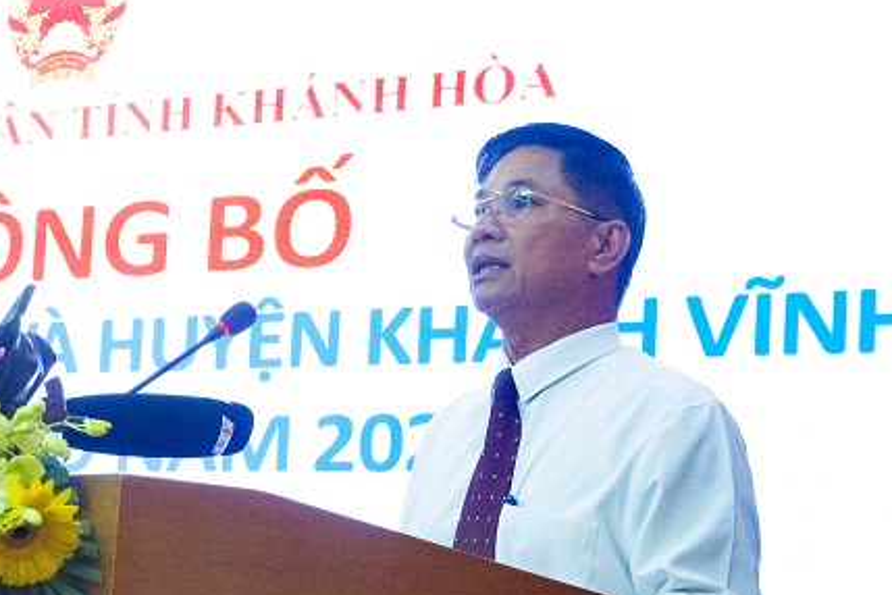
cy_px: 356
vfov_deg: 13.0
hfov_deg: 19.4
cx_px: 358
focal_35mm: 105
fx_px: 2601
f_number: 14
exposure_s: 1/80
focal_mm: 50
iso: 32000
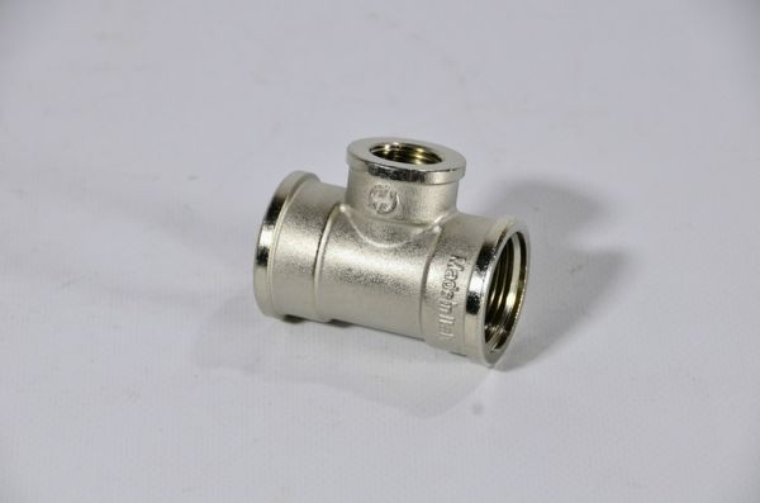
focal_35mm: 195
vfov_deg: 7.0
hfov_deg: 10.6
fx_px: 4107
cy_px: 252
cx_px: 380
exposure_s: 1/320
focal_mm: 130
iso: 640
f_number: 9
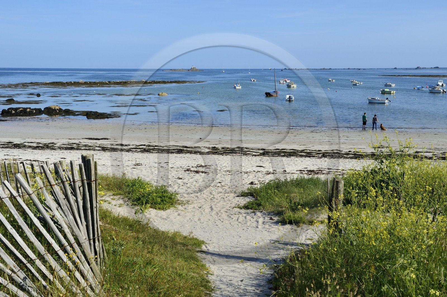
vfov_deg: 31.9
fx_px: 521
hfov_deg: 46.4
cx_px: 224
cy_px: 148
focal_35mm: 42
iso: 200
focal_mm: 42
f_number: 13
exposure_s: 1/320
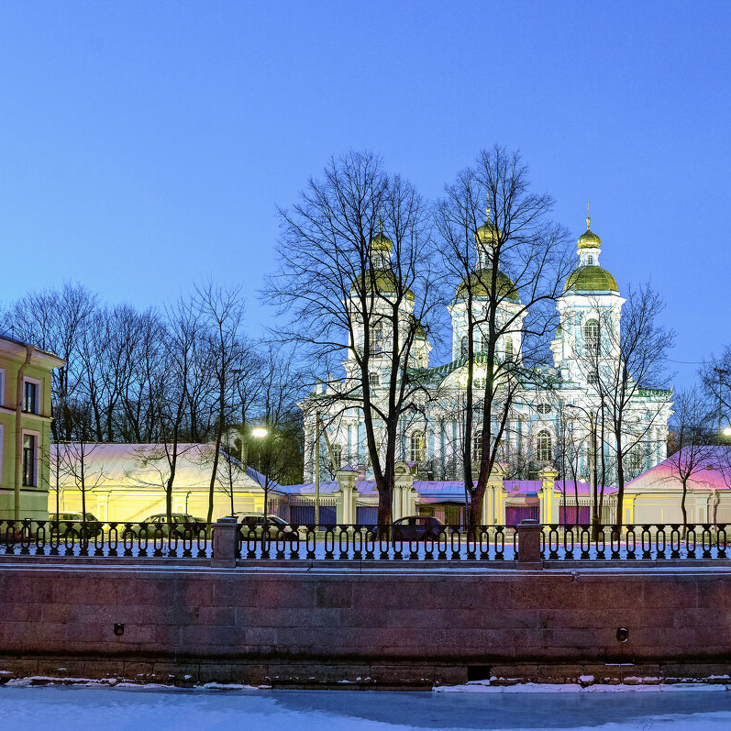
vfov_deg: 26.9
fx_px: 1529
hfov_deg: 26.8
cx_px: 458
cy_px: 365
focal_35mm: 64
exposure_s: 1/10
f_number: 5
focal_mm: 50
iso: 4000
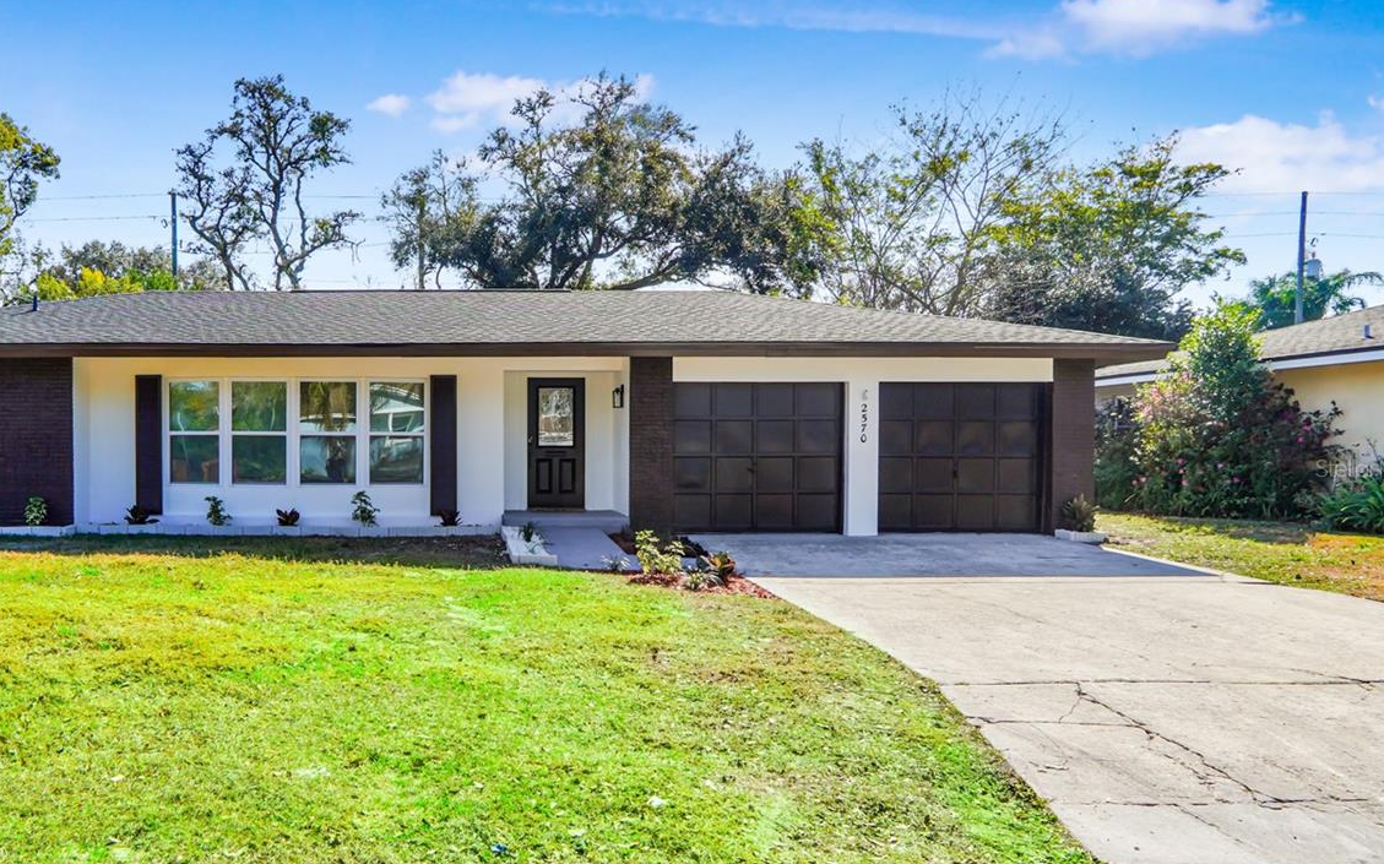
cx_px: 444
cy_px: 468
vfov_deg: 47.5
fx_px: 980
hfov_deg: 68.2
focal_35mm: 26
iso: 100
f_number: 6.3
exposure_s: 1/320
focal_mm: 12
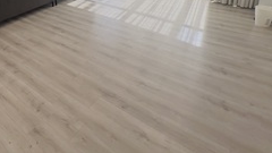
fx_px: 195
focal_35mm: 27
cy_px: -11
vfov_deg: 36.9
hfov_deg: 62.9
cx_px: 48
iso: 32
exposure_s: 1/249
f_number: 1.8
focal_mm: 1.57
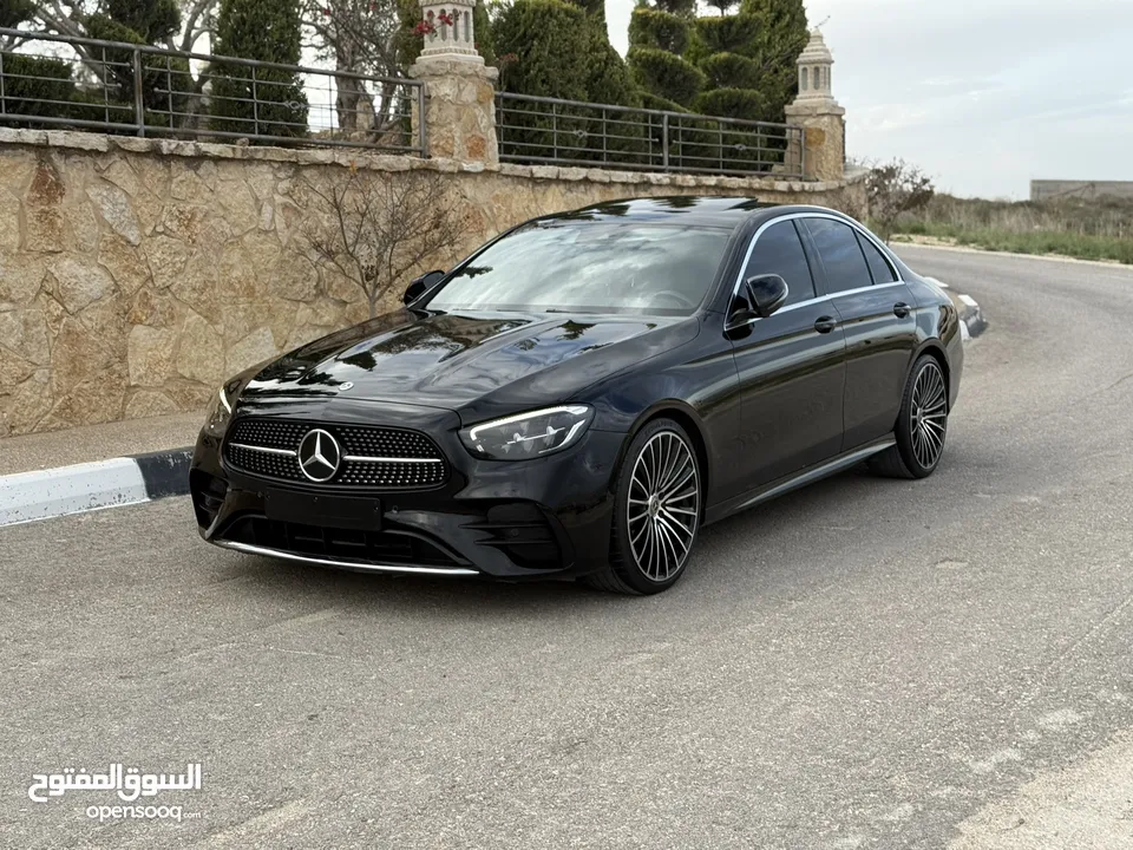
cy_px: 425
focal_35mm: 48
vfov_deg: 30.3
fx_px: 1571
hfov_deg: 39.7
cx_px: 566
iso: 80
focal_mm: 6.76
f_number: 1.78
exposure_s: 1/675
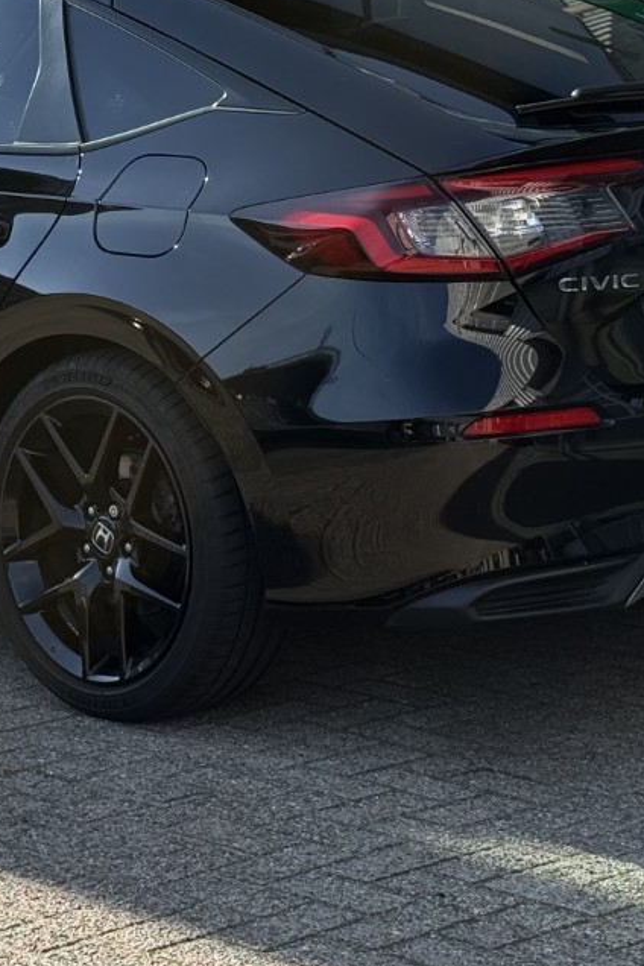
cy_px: 314
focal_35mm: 113
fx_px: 3032
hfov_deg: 12.1
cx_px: 172
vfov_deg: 18.0
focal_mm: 6.76
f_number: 1.78
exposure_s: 1/1608
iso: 100
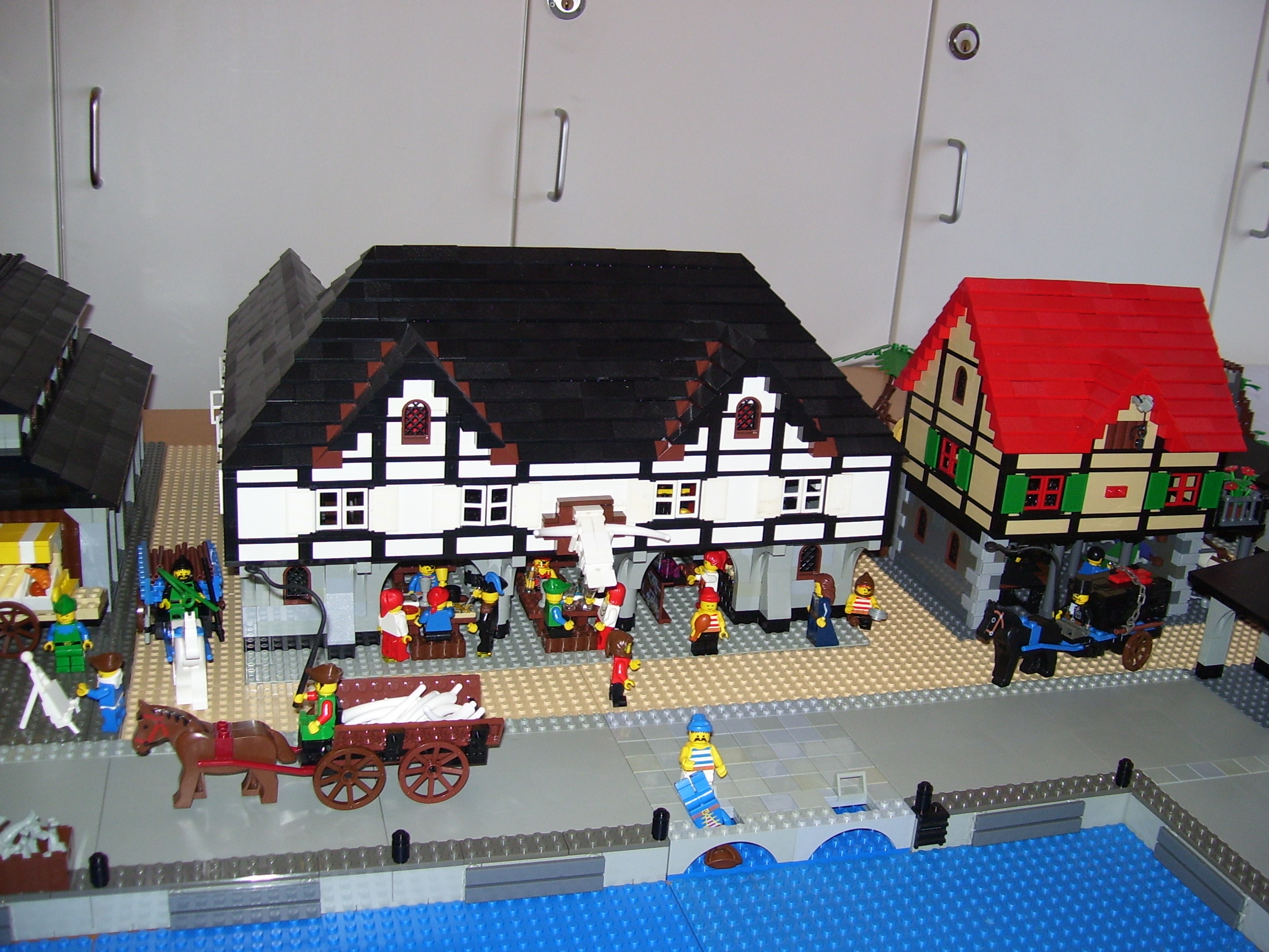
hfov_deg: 51.4
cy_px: 476
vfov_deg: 39.7
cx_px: 634
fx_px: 1320
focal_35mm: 36
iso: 80
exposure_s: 1/60
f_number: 2.7
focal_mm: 6
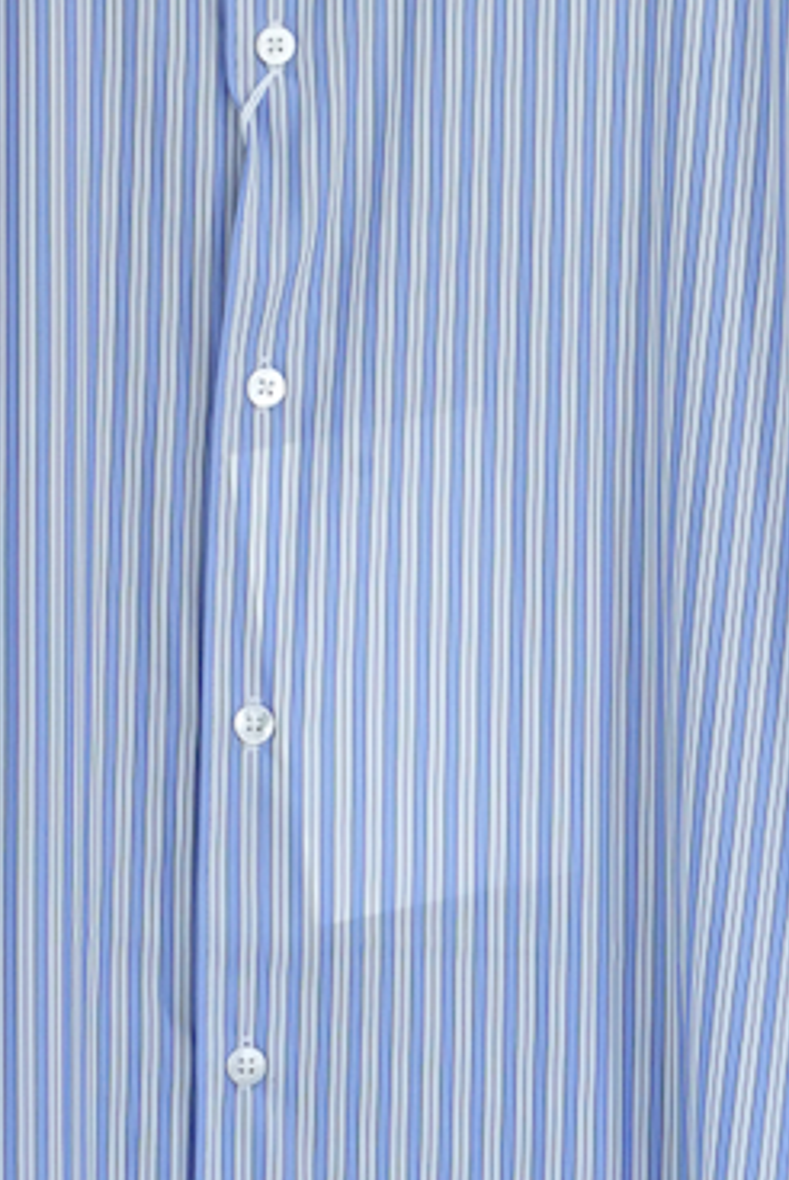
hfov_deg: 4.8
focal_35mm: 285
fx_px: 9351
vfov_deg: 7.2
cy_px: 314
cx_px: 250
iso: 800
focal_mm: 82
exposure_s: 1/50
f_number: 8
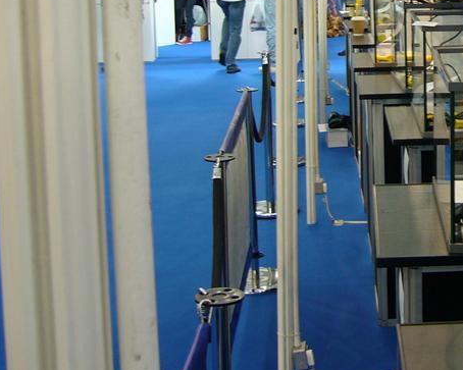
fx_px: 1055
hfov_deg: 23.9
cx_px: 438
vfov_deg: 19.4
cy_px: 17
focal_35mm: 77
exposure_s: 1/20
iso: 100
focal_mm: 5.8
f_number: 2.8
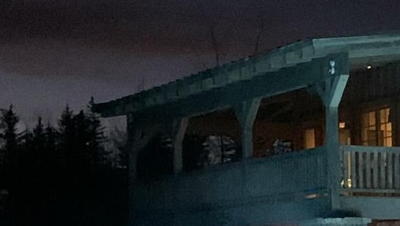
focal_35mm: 142
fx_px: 1507
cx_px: 600
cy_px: 353
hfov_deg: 14.2
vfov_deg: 8.3
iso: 800
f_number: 1.8
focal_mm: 4.25
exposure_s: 1/15
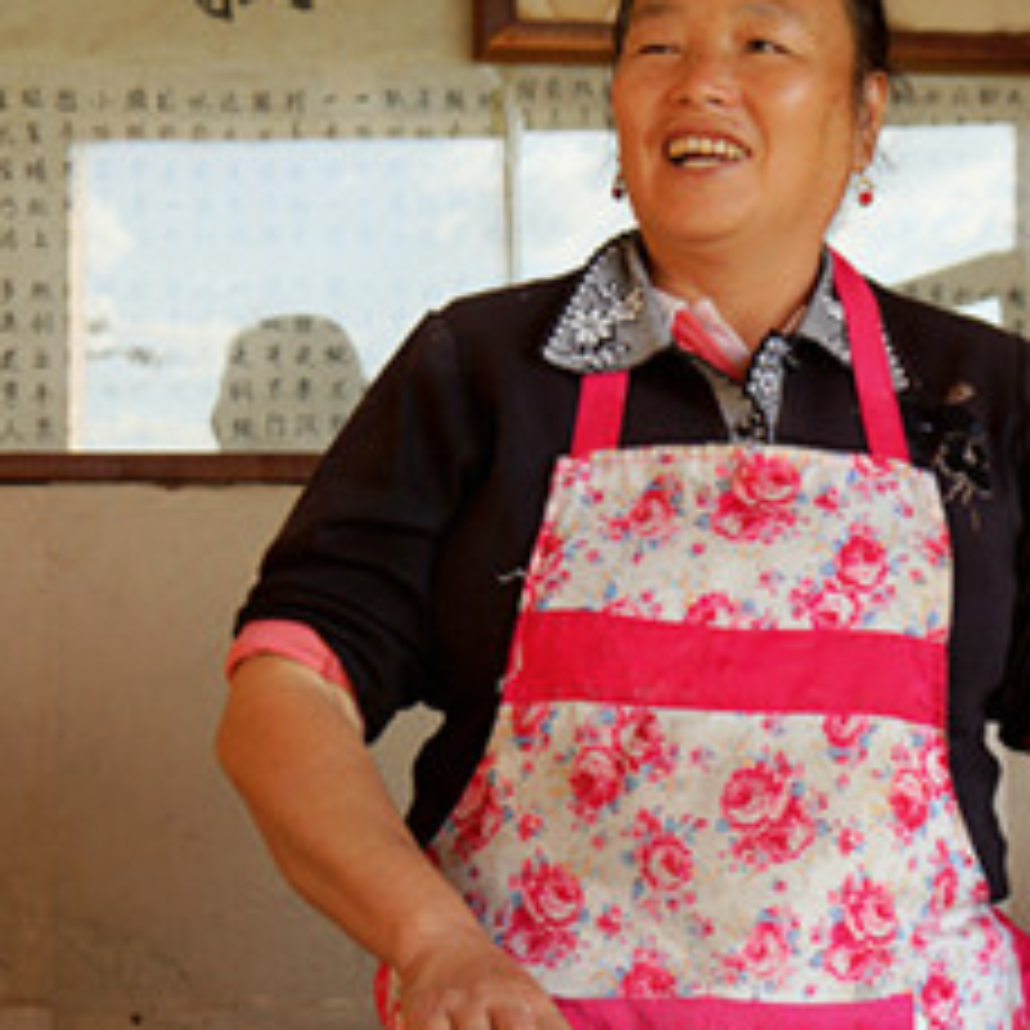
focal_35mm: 94
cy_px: 632
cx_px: 621
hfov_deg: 18.5
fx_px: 3164
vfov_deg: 18.5
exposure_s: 1/100
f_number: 4
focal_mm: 26
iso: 100
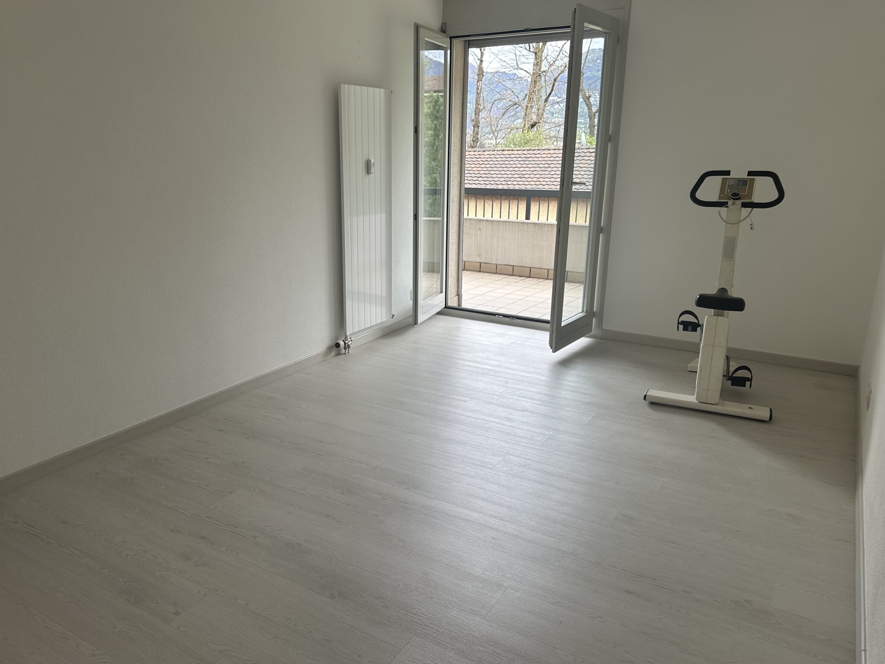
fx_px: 665
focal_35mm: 26
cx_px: 409
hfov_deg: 67.2
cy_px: 330
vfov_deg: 53.1
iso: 64
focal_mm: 6.86
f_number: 1.78
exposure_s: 1/121
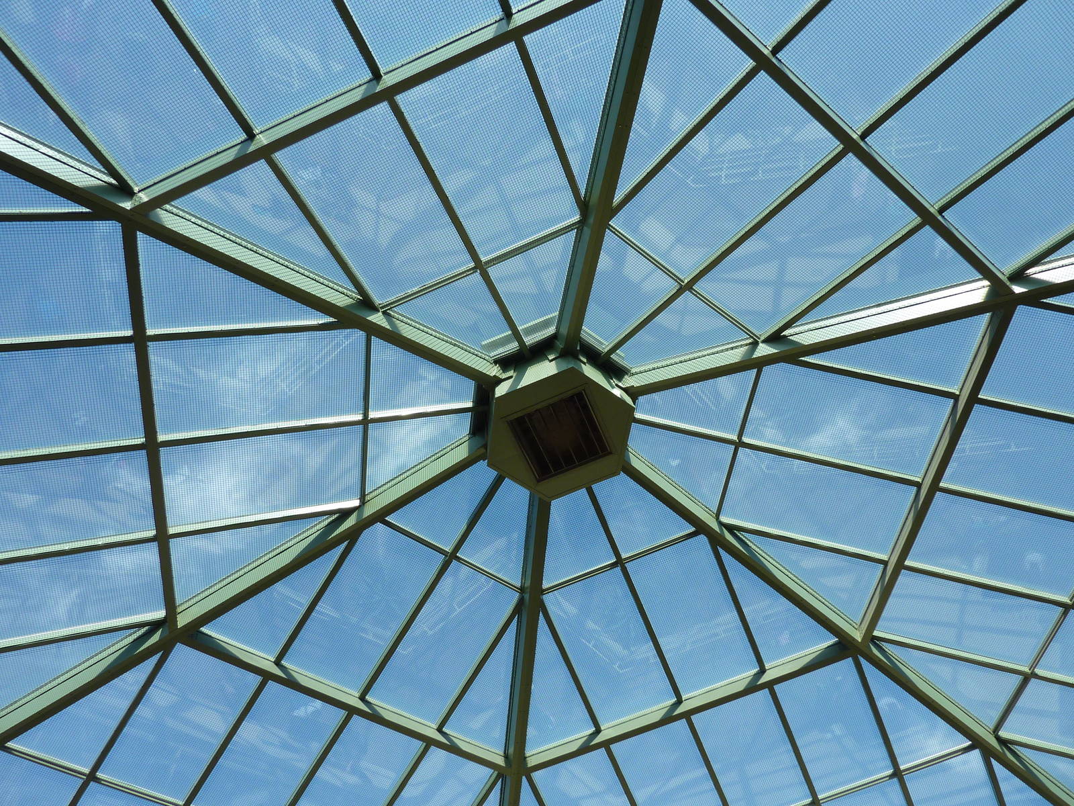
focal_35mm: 25
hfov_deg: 69.4
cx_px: 537
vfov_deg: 54.9
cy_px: 403
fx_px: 776
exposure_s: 1/500
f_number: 3.3
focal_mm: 4.1
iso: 100
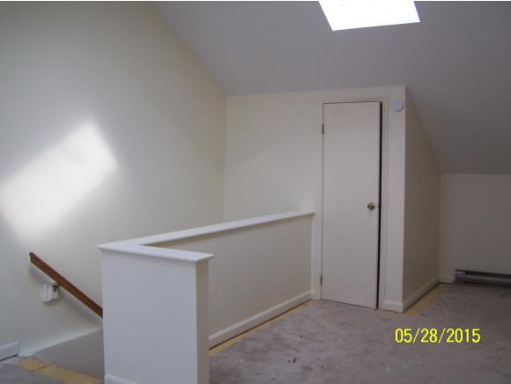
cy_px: 192
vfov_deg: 37.8
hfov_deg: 48.9
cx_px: 256
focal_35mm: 38
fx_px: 561
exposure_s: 1/90
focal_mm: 6.3
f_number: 2.8
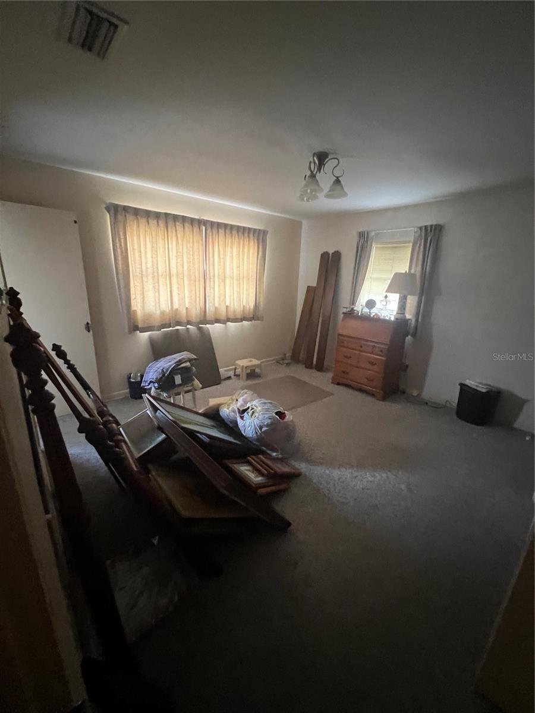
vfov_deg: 106.2
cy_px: 356
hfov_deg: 89.9
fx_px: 268
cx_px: 268
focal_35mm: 13
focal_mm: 1.57
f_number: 1.8
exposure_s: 1/40
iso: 1000
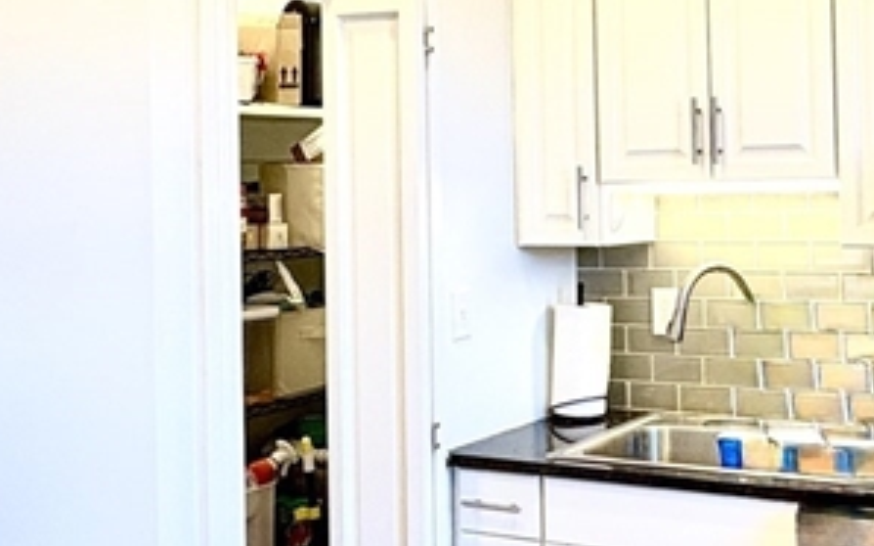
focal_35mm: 51
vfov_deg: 25.1
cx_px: 636
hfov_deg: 38.7
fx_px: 1214
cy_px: 159
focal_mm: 2.22
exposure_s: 1/120
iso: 200
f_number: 2.2
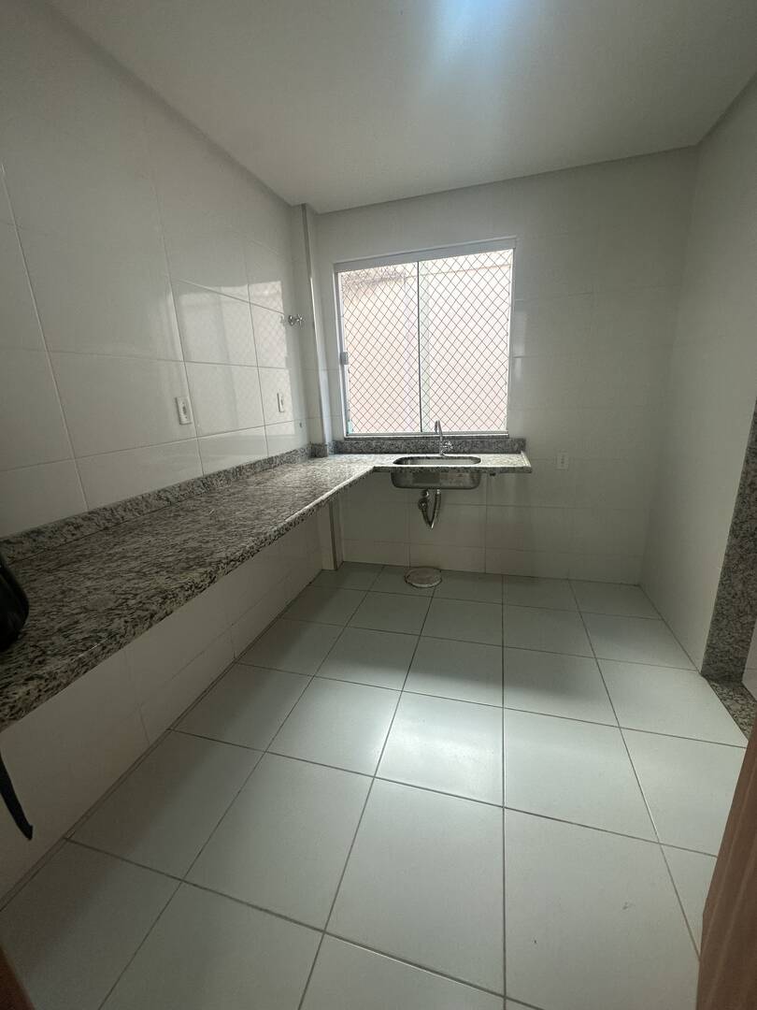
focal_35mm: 14
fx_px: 408
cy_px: 505
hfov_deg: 85.7
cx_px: 378
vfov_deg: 102.1
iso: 125
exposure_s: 1/120
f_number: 2.2
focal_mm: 2.22
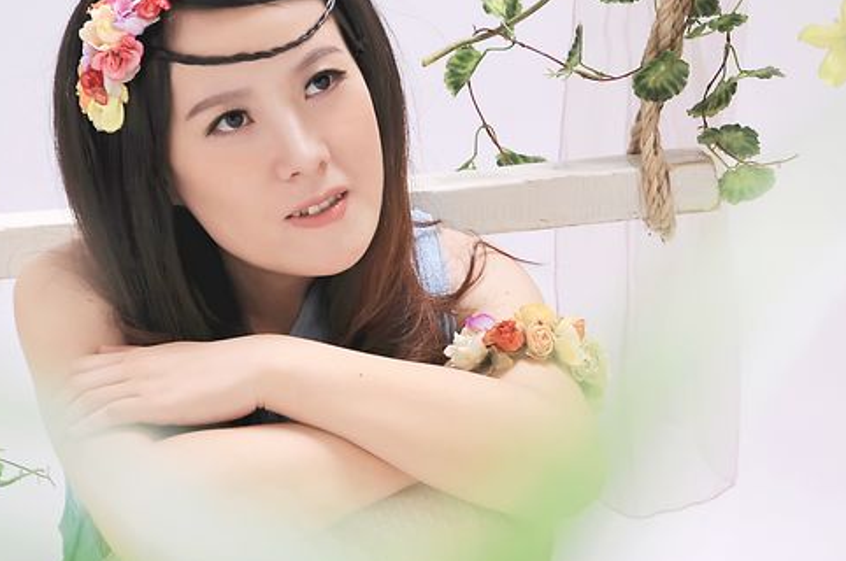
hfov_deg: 13.9
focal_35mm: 148
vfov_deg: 9.2
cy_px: 261
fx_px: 3473
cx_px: 342
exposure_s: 1/80
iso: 250
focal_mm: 68
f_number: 5.6
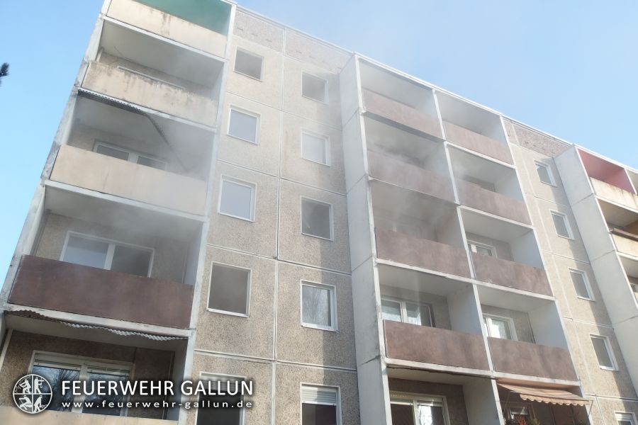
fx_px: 461
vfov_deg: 49.6
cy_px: 212
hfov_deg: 69.4
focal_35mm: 26
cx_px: 319
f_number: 3.2
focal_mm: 4.7
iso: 100
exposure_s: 1/400
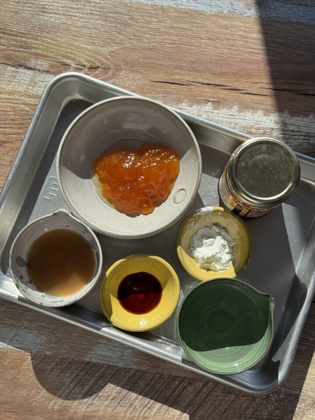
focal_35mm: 48
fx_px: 582
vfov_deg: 39.7
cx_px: 158
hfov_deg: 30.3
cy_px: 210
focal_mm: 6.76
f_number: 1.78
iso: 64
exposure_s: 1/3817
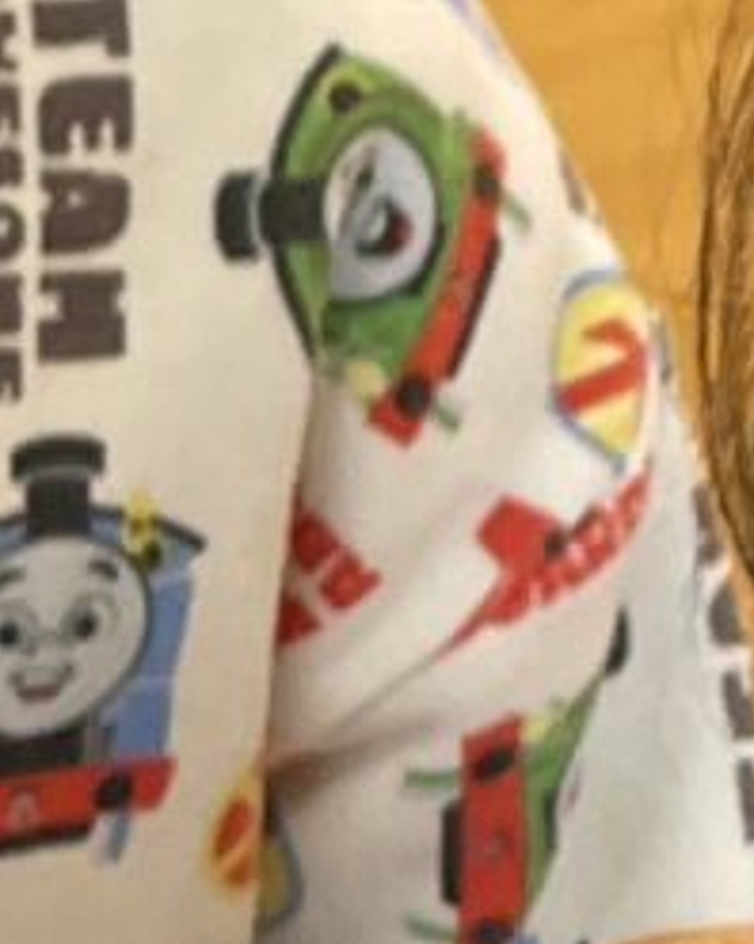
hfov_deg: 5.7
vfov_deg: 7.3
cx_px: -857
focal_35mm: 262
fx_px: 7317
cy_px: 1275
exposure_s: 1/100
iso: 125
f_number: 1.6
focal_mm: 4.2
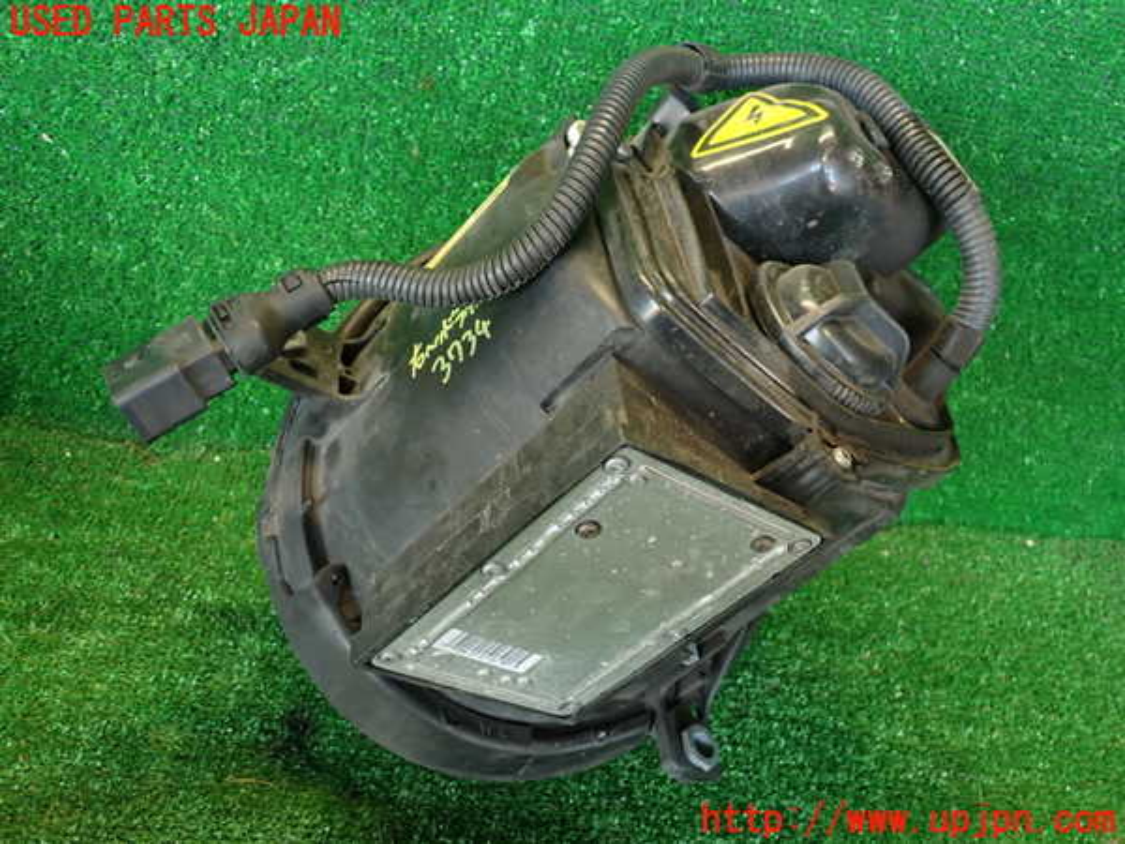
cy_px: 422
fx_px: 1040
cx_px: 562
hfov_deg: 56.8
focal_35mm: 32
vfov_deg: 44.2
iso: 250
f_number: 2.4
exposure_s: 1/30
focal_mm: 5.79
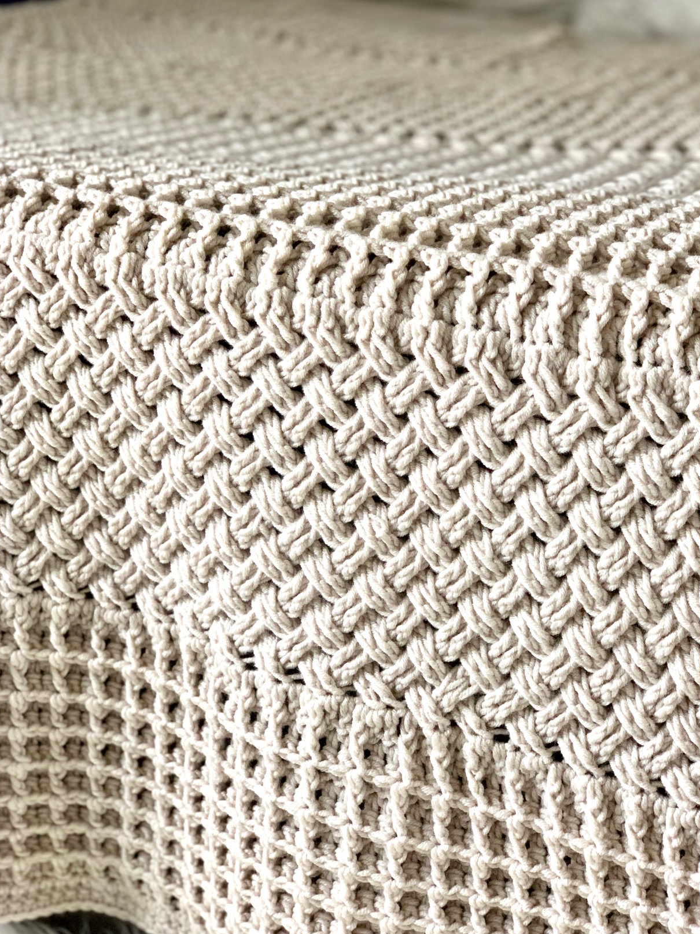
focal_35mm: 65
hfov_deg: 22.6
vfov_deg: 29.7
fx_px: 1752
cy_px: 357
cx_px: 414
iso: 125
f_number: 2.4
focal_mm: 6
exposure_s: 1/73
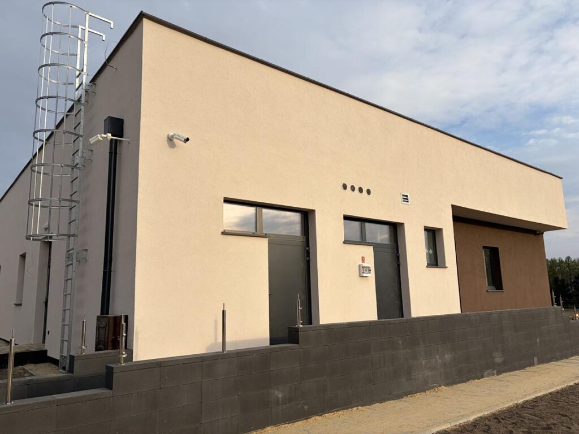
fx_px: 435
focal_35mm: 26
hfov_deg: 67.3
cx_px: 290
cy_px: 217
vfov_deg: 53.1
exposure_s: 1/1901
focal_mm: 5.96
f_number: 1.6
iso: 50
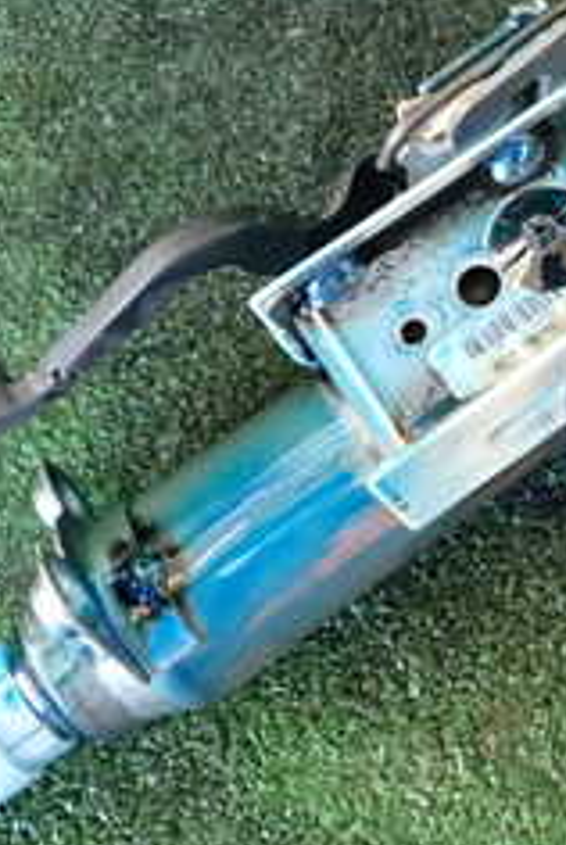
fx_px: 1552
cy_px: 161
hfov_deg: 19.6
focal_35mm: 66
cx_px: 652
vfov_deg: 29.7
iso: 200
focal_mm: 4.5
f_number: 2
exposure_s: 1/30
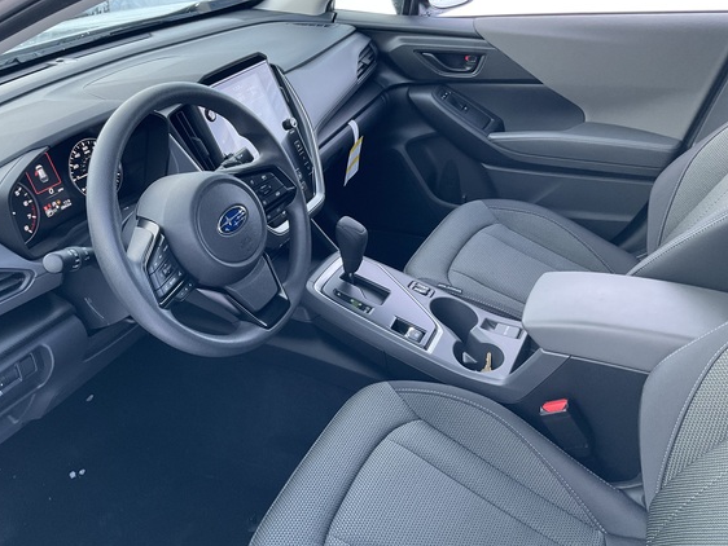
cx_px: 315
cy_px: 261
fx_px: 694
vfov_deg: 43.0
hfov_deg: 55.1
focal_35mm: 33
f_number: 1.8
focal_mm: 3
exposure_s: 1/60
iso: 100
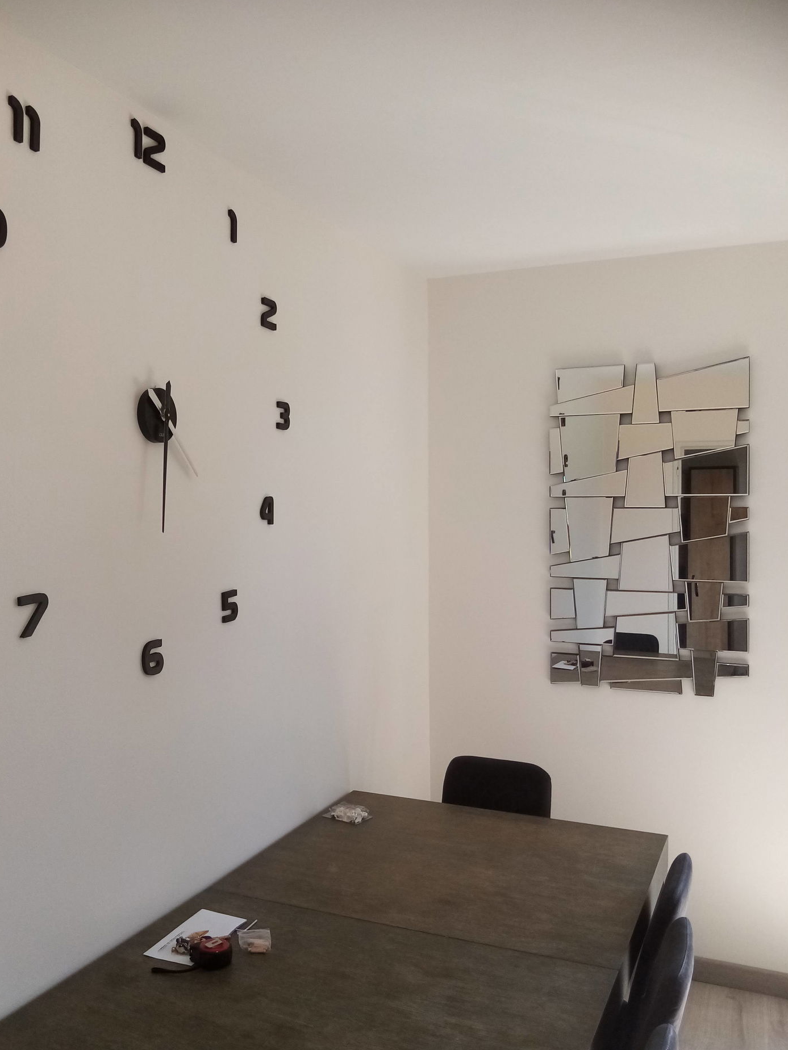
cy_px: 526
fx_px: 910
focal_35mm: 30
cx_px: 340
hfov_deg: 46.7
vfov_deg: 60.0
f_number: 1.8
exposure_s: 1/128
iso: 106
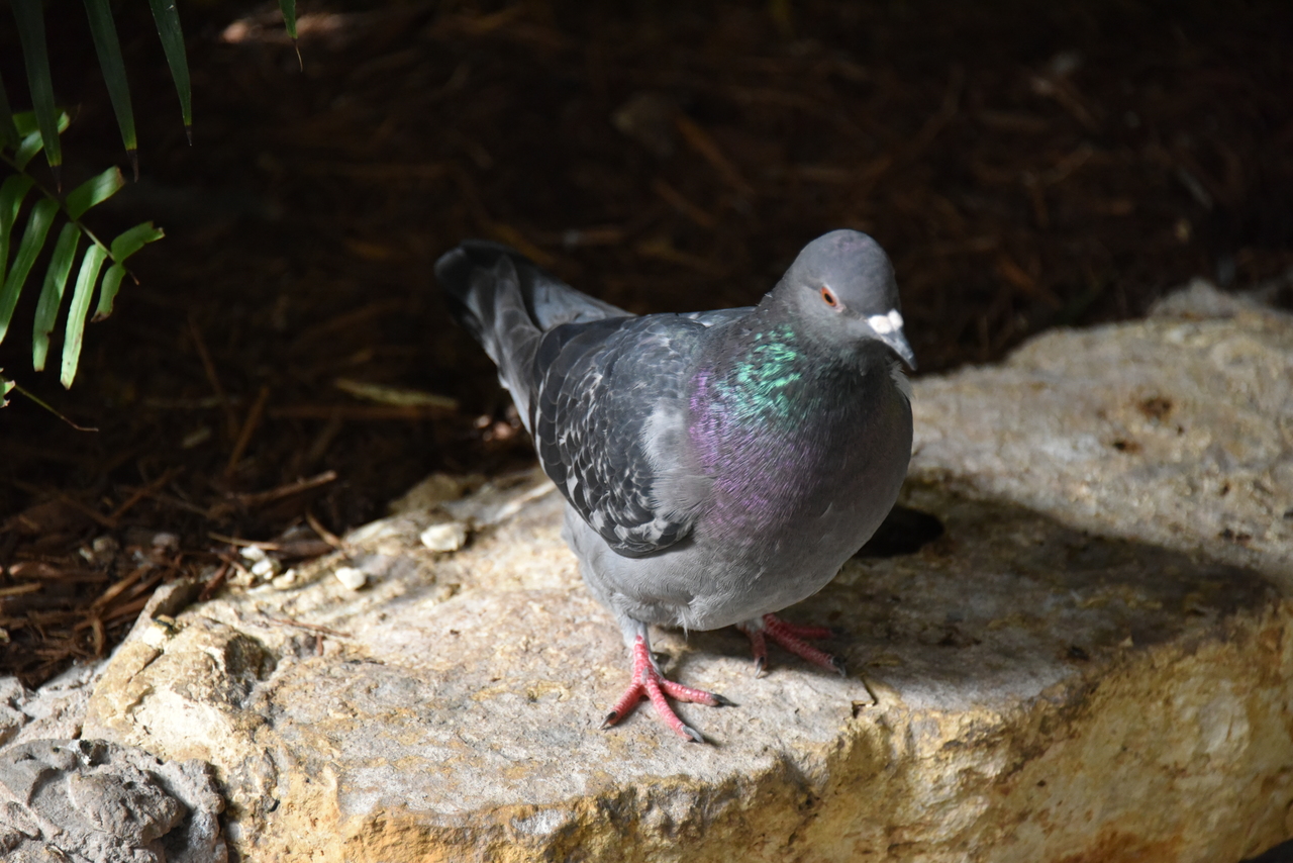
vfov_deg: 4.6
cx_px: 646
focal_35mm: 300
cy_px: 432
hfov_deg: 6.9
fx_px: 10777
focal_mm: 300
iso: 4500
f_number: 5.6
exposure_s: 1/640
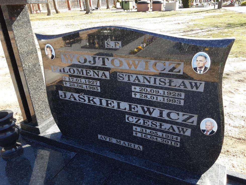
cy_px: 92
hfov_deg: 63.5
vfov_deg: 49.7
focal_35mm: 28
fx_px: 199
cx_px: 123
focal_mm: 2.9
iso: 40
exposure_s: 1/242
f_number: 1.9
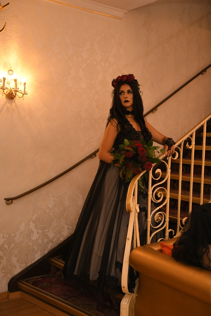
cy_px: 158
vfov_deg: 46.4
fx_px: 369
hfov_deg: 31.9
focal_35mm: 42
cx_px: 106
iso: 1000
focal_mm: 42
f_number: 2.8
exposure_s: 1/250
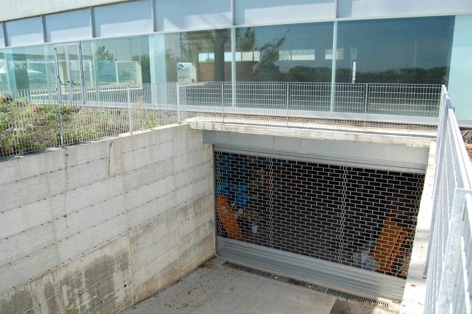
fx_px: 354
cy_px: 157
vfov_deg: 47.9
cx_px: 236
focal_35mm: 27
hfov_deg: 67.4
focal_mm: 18
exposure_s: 1/200
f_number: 7.1
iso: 200
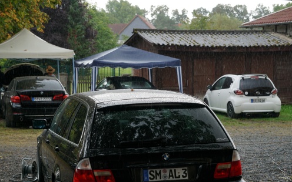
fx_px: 613
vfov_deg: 16.9
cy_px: 91
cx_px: 147
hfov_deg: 26.8
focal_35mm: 77
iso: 160
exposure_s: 1/125
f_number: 5.6
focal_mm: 50
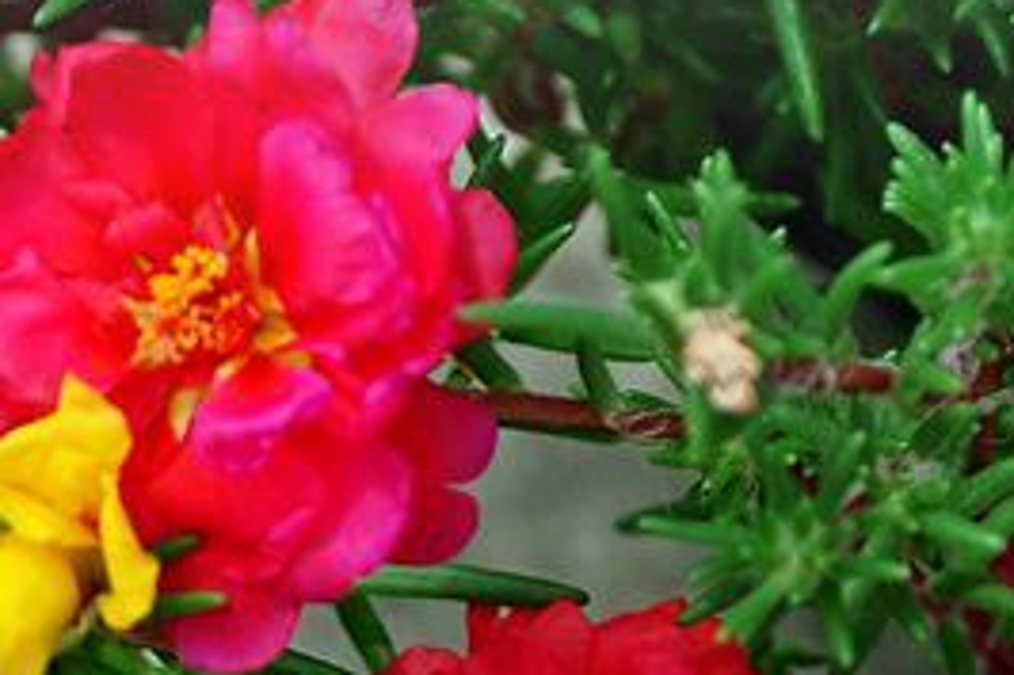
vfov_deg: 1.4
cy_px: 751
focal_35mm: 1016
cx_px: 69
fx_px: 28599
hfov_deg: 2.0
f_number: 8
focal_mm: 200
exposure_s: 1/400
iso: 200
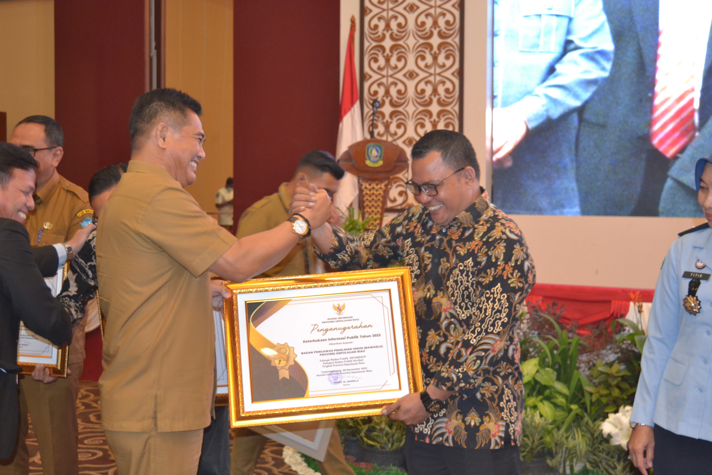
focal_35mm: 52
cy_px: 238
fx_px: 1038
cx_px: 356
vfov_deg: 25.8
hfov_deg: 37.9
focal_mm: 35
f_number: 4.5
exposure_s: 1/40
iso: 1600
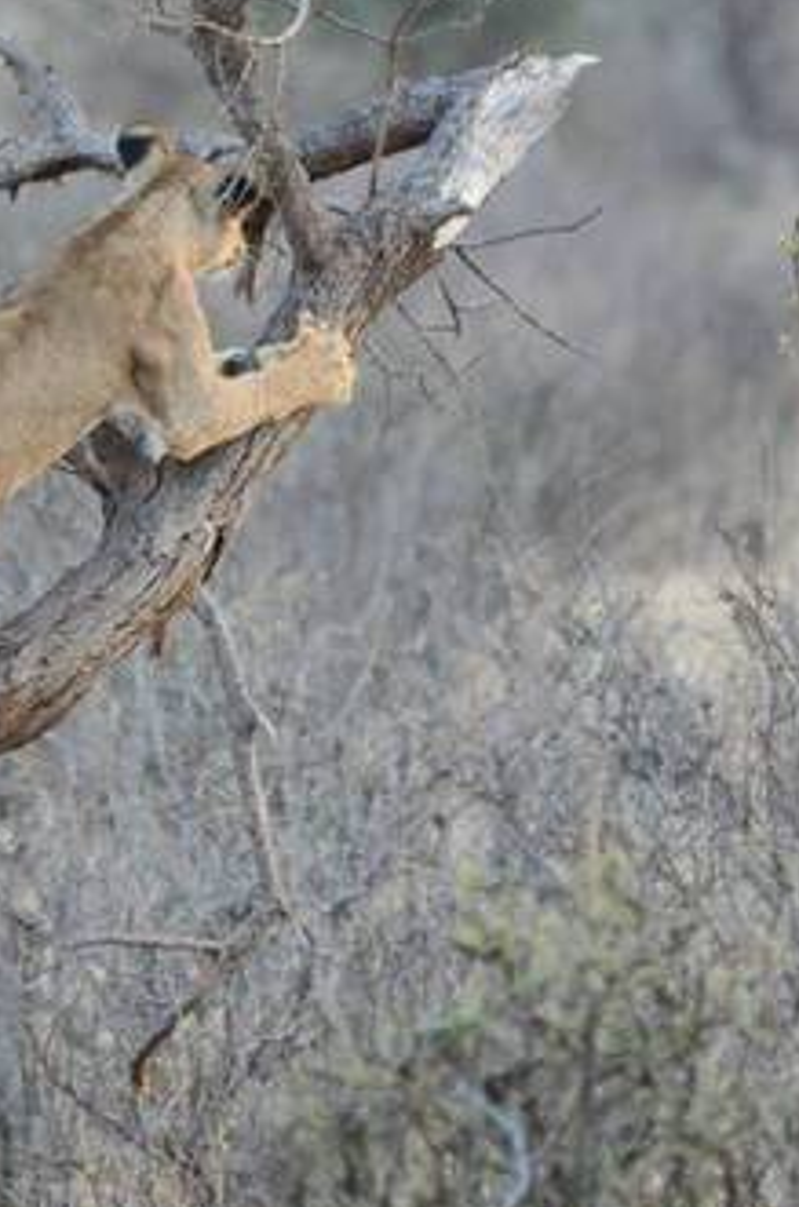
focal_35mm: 1270
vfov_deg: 1.6
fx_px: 42500
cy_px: 613
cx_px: 454
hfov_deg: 1.1
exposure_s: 1/320
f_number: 5.6
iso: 2200
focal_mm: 400
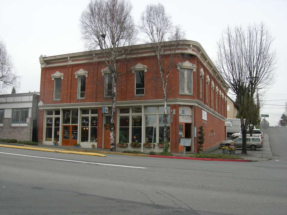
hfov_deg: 51.4
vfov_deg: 39.7
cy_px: 108
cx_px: 144
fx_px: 298
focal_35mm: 36
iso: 64
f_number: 4.8
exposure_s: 1/132
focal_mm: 7.5
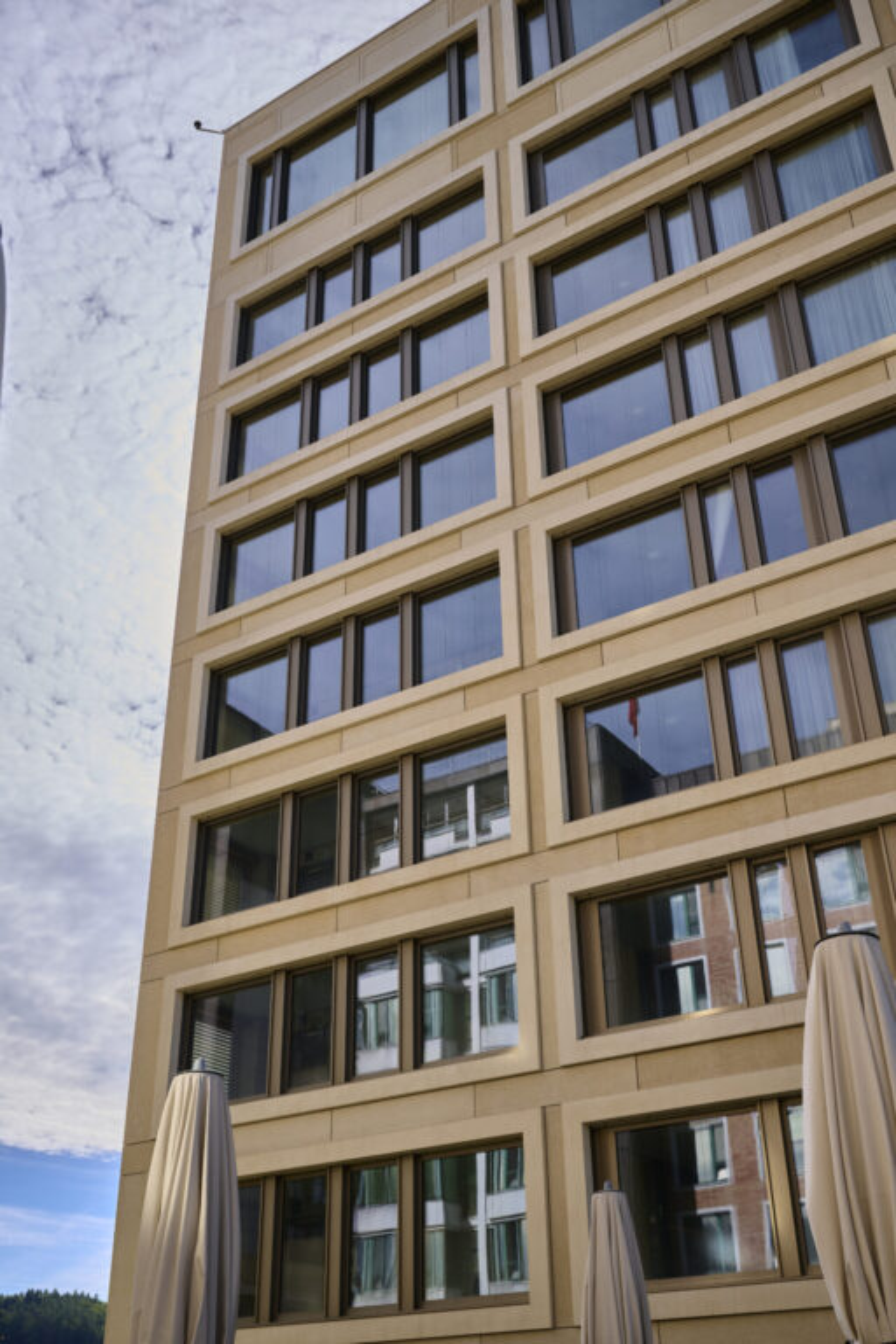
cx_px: 448
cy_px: 672
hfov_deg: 36.9
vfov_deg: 53.1
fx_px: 1344
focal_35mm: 36
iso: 200
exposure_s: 1/800
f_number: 7.1
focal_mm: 36
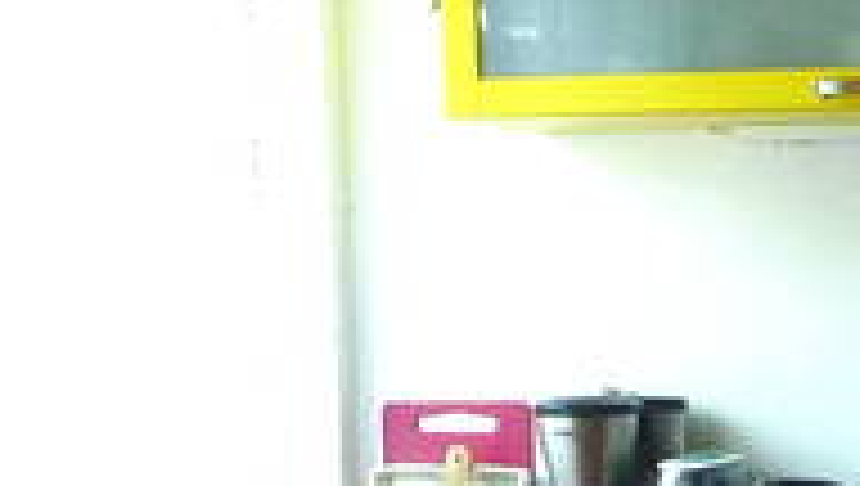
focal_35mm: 126
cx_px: 982
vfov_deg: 9.4
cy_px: 752
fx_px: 2877
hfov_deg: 16.4
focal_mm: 4.9
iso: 200
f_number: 3.3
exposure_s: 1/30
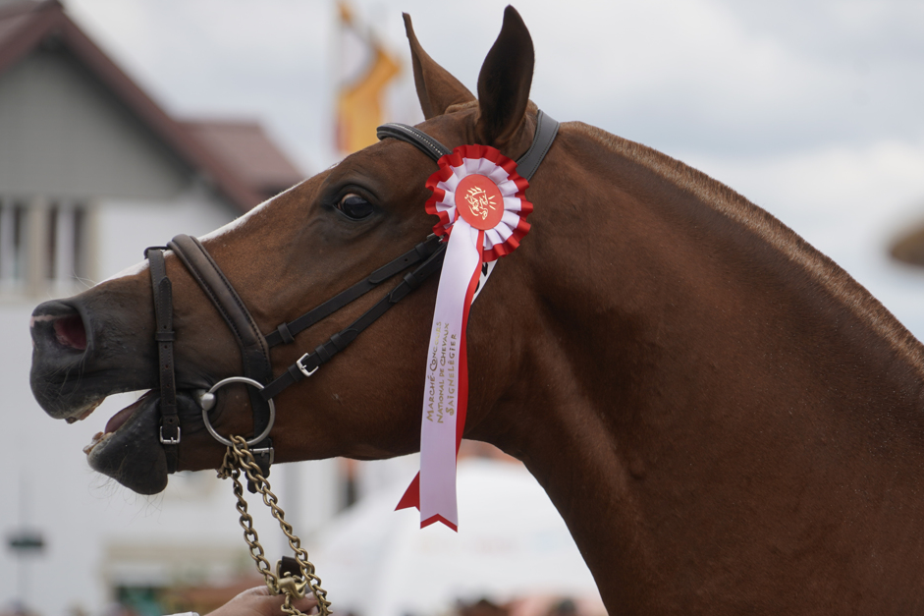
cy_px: 363
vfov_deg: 6.0
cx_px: 552
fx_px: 5825
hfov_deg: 9.1
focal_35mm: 227
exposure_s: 1/500
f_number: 6.3
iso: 160
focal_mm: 178
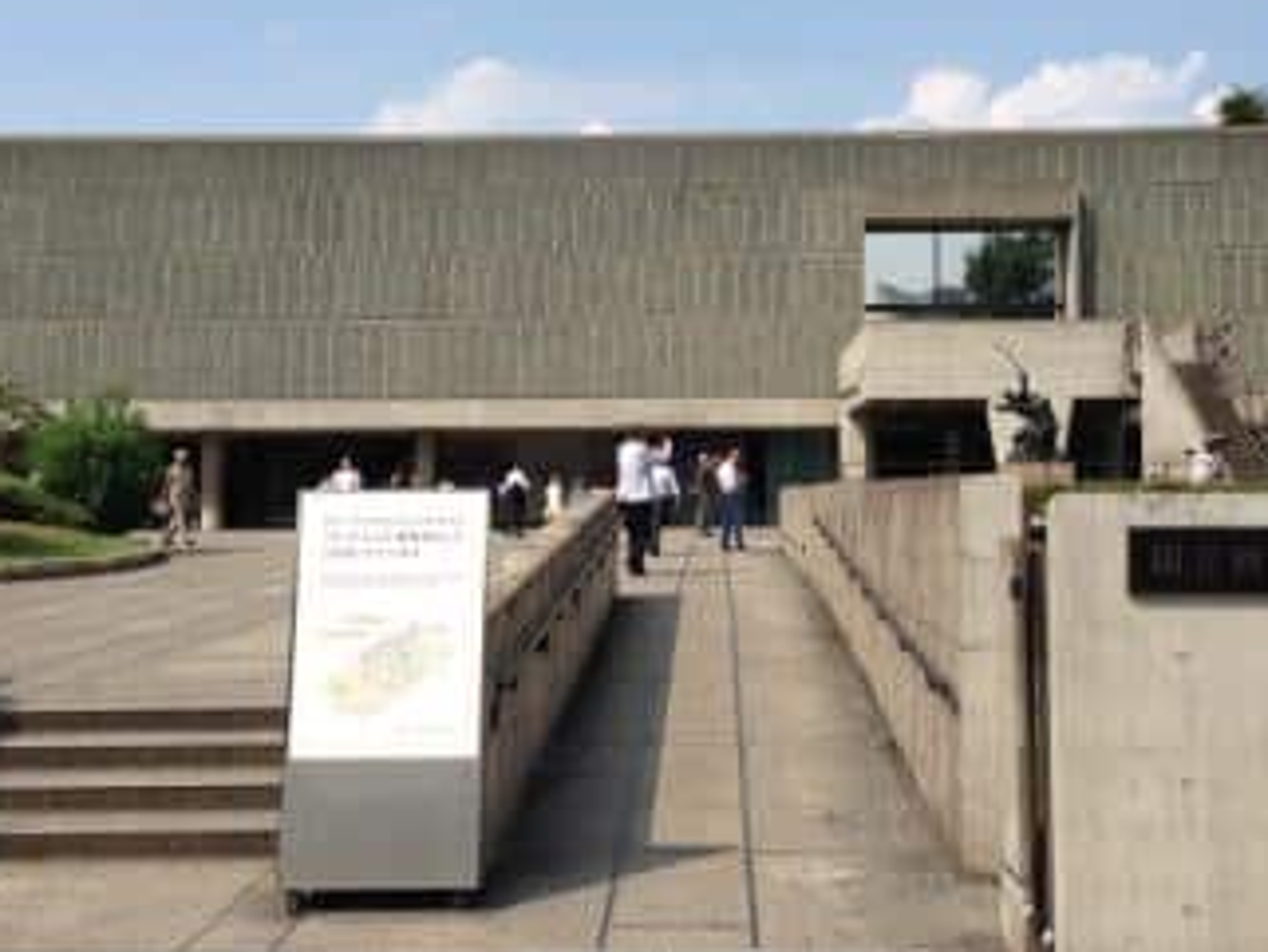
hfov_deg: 41.2
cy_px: 431
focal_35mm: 46
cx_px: 675
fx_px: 1686
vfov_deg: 31.5
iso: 50
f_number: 2.4
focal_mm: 4.12
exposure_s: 1/1695
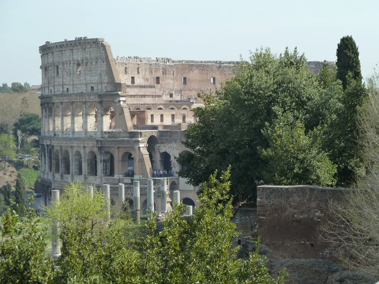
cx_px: 190
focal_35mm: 119
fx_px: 1303
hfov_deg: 16.6
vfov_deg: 12.5
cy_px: 142
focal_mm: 19.5
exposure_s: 1/320
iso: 125
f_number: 4.4
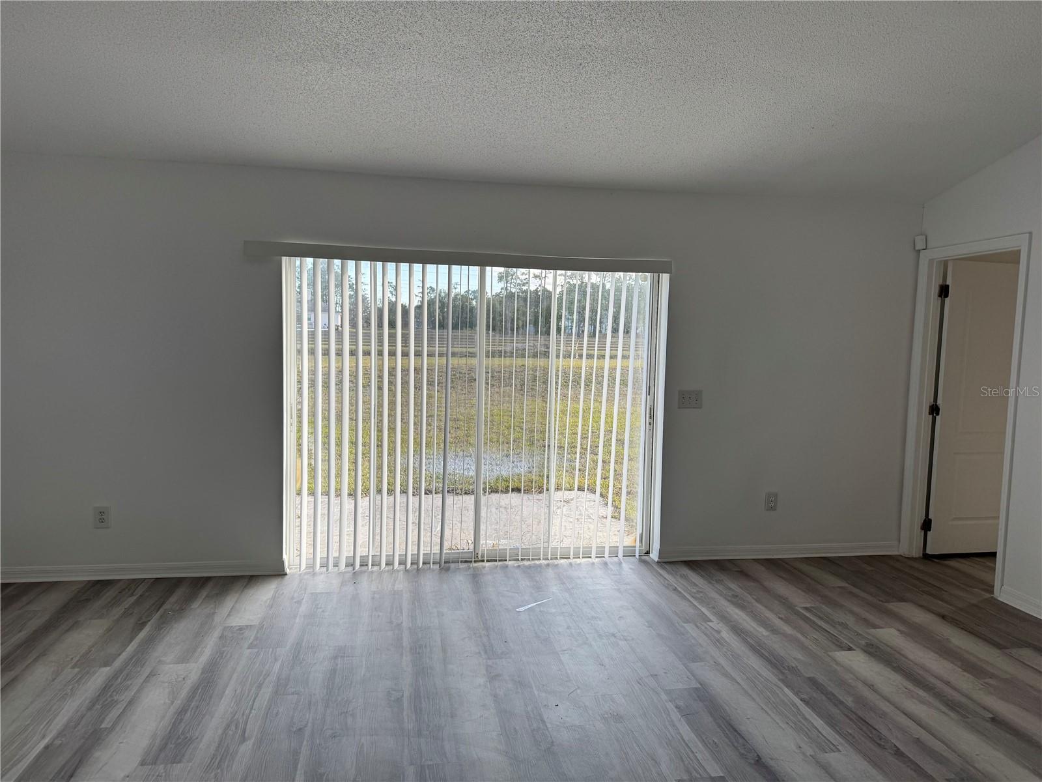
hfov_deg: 71.6
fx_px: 722
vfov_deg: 56.8
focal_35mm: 24
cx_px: 521
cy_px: 391
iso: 80
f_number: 1.78
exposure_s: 1/503
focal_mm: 6.76
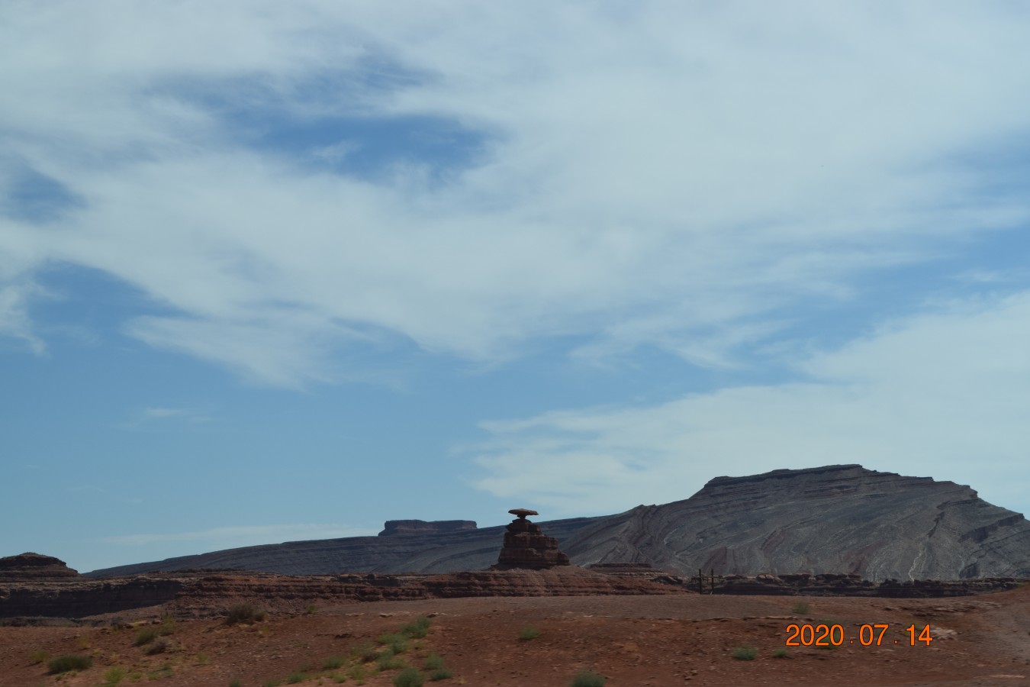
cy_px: 344
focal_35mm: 82
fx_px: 2360
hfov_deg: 24.6
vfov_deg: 16.6
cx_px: 515
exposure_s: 1/400
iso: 200
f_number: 10
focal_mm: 55
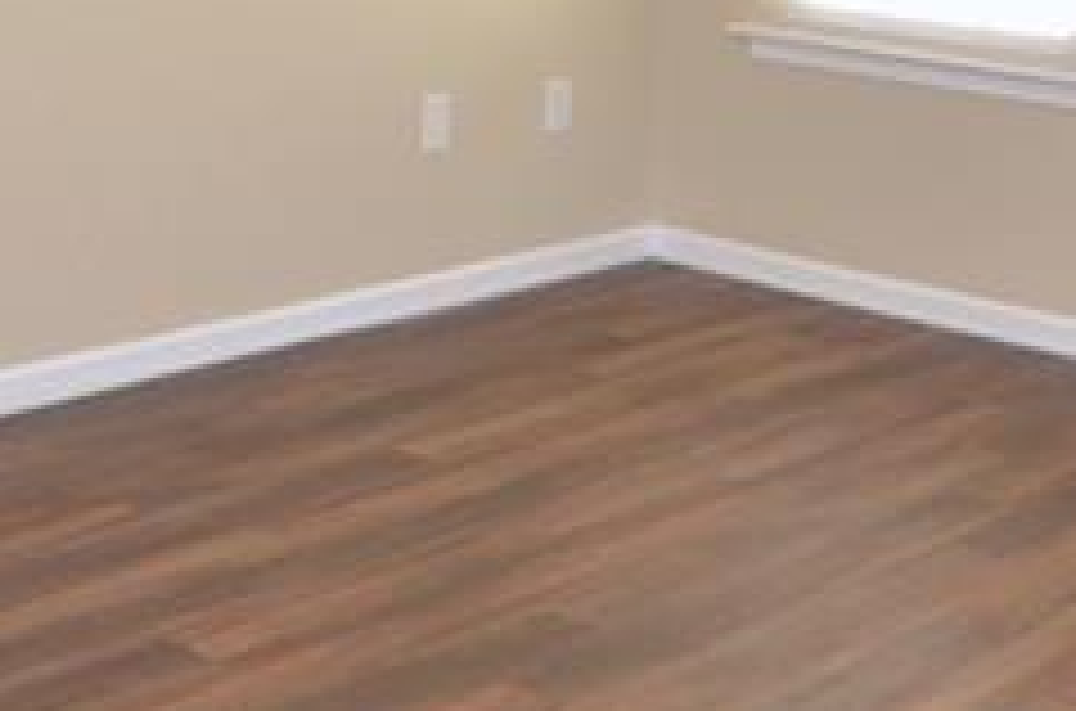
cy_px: -151
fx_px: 2295
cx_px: 644
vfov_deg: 16.8
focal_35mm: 77
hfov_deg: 26.3
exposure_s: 1/60
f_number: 4
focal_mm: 12
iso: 200
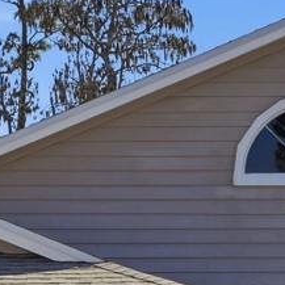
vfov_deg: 8.2
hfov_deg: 8.4
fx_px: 1928
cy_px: 502
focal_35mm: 207
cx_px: 196
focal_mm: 22.5
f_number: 4
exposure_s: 1/8000
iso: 160
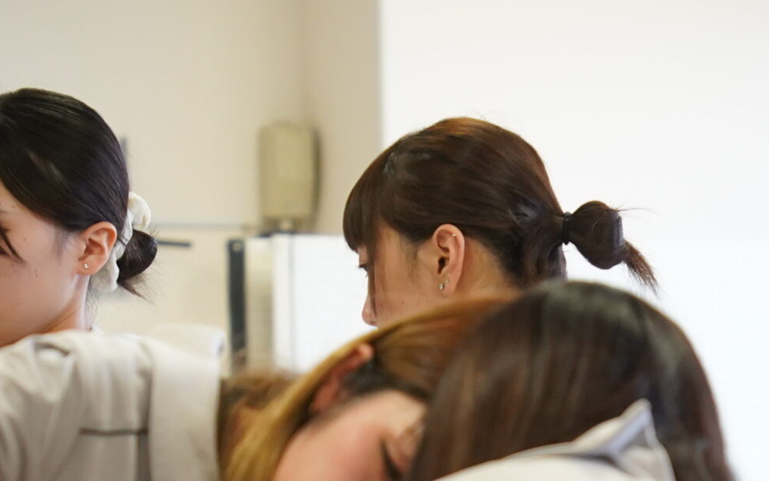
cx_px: 768
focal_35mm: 385
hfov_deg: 5.4
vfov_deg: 3.4
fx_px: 8067
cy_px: 637
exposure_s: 1/160
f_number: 4.5
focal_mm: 97
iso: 1600
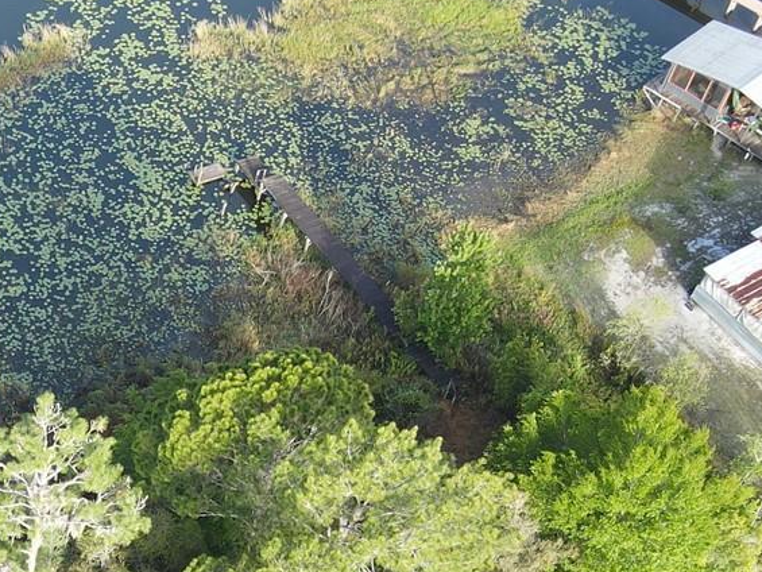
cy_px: 681
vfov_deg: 20.3
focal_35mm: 68
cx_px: -101
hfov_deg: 26.1
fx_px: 1497
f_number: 2.8
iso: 100
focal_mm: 4.5
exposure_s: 1/80
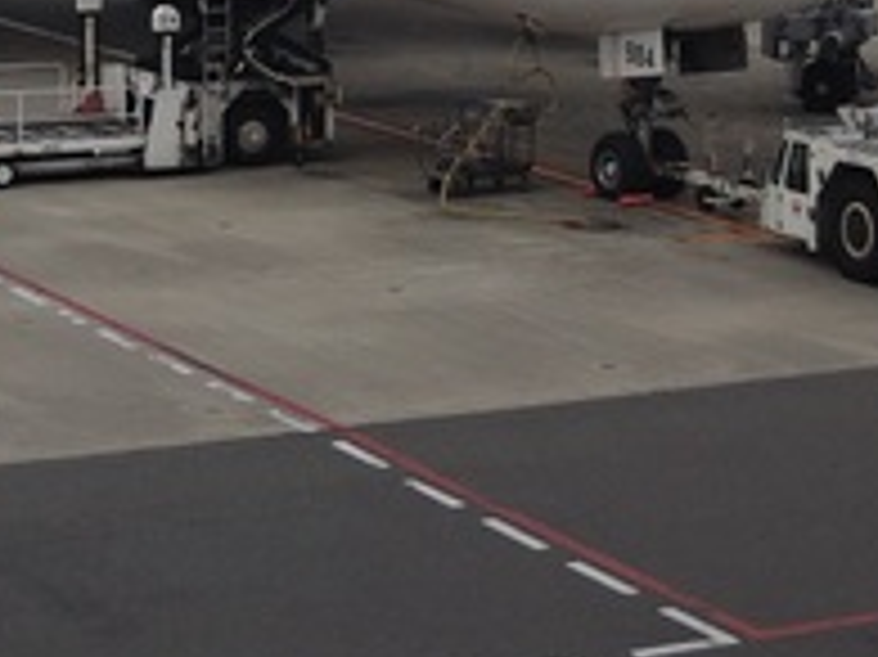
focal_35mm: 131
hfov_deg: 15.0
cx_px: 277
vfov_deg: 11.0
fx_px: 3321
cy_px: -196
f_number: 3.4
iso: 320
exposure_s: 1/30
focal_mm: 9.6
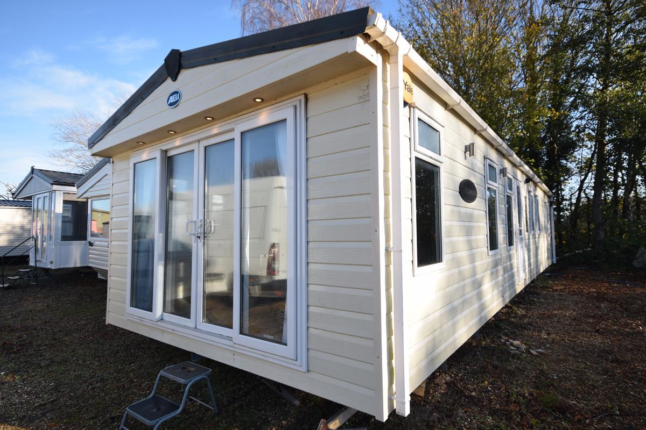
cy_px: 215
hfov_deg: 85.4
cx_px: 323
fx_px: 350
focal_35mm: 20
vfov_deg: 63.2
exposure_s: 1/250
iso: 200
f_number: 8
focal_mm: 13
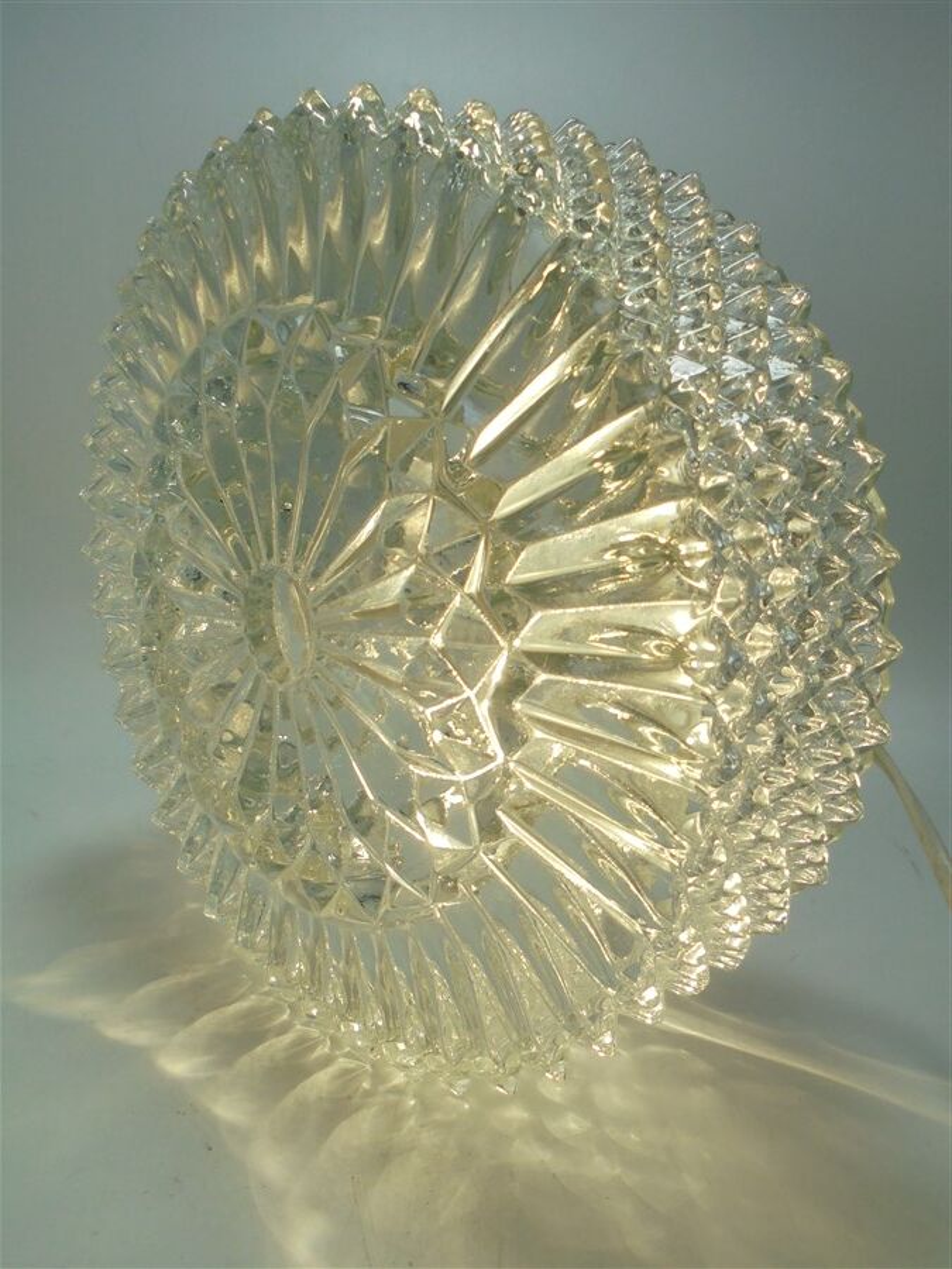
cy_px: 634
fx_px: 1063
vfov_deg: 61.7
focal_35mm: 29
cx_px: 476
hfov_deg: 48.2
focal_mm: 5.3
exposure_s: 1/320
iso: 100
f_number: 3.7
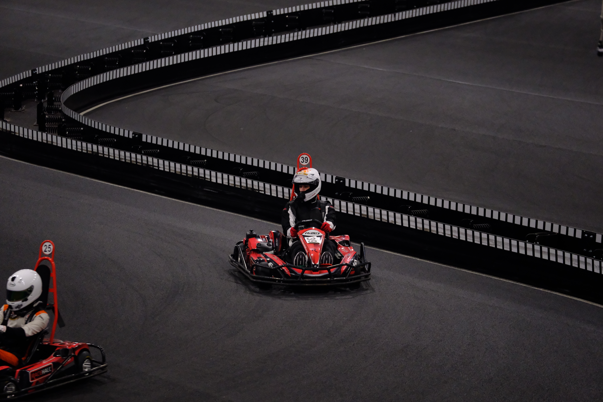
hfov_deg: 9.8
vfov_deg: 6.5
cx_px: 302
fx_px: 3517
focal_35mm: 210
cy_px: 201
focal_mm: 140
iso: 4000
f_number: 2.8
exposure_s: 1/500
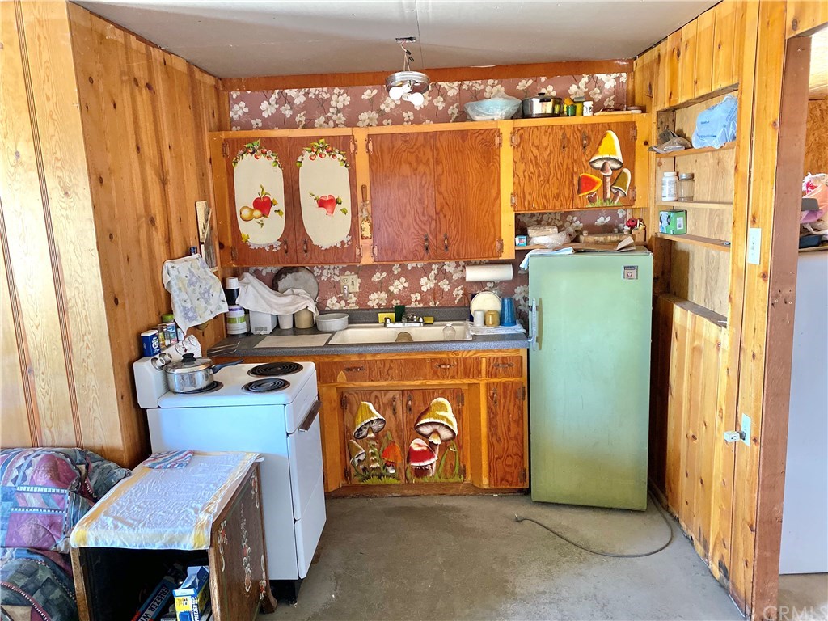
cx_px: 414
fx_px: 622
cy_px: 310
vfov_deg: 53.1
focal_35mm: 26
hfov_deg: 67.3
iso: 500
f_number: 1.8
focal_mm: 4.25
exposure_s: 1/54
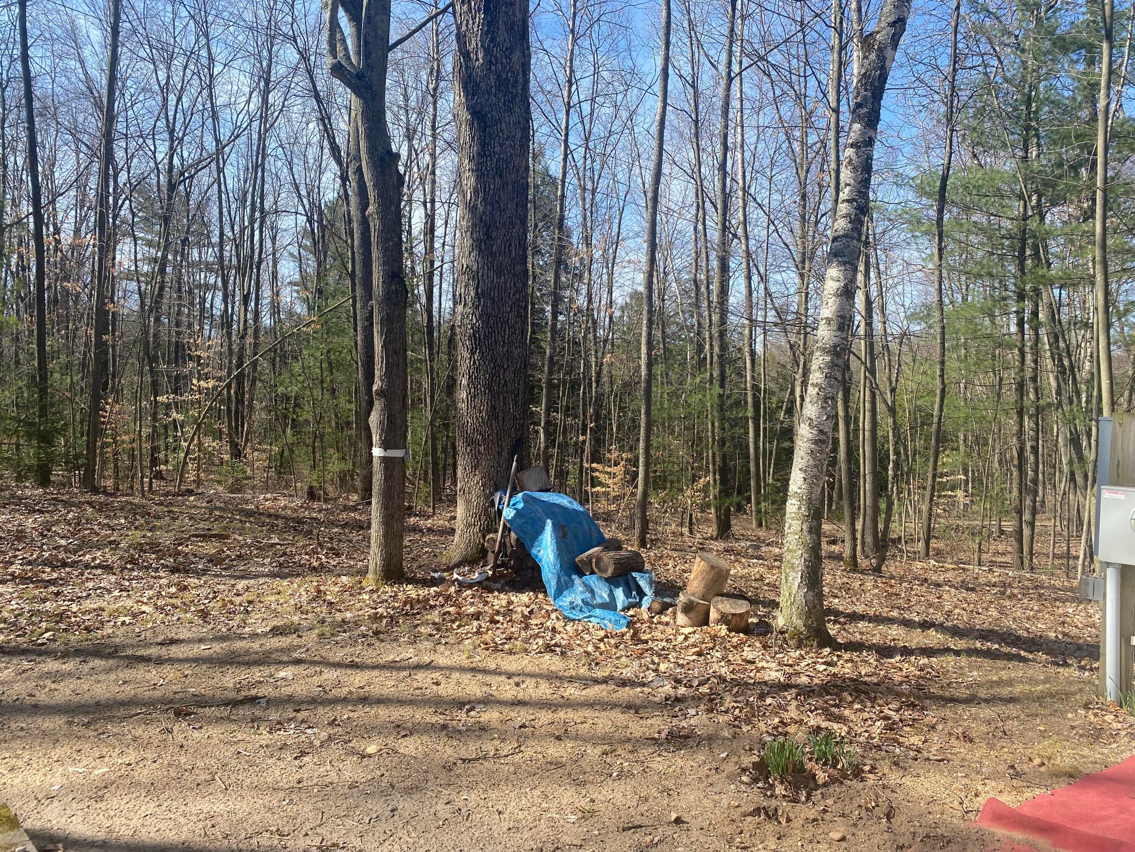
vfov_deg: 53.1
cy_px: 426
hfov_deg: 67.3
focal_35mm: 26
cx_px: 568
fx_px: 853
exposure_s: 1/1232
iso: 32
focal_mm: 4.25
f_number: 1.8
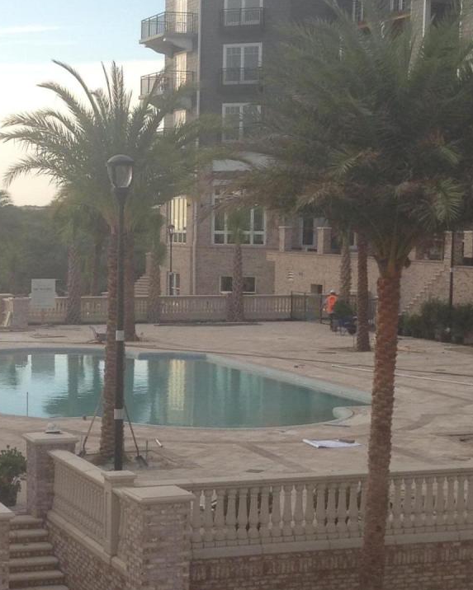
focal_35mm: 90
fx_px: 1575
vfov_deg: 21.2
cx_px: 158
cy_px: 410
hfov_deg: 17.0
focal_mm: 4.12
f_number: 2.4
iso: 50
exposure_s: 1/536
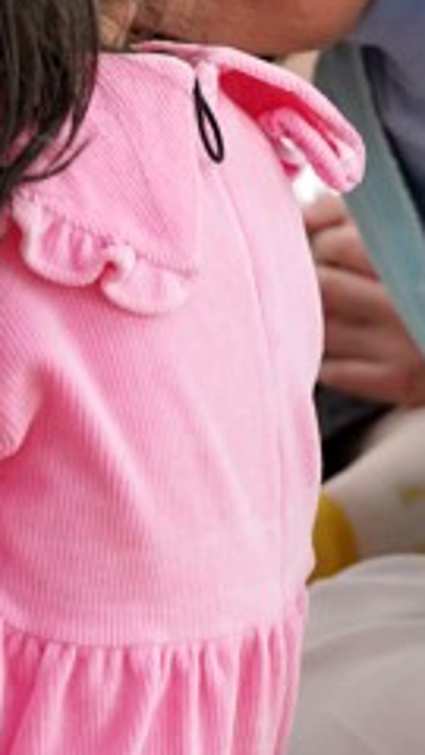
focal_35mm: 786
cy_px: -82
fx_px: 15747
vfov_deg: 2.7
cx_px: 412
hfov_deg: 1.5
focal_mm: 200
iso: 1600
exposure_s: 1/250
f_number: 4
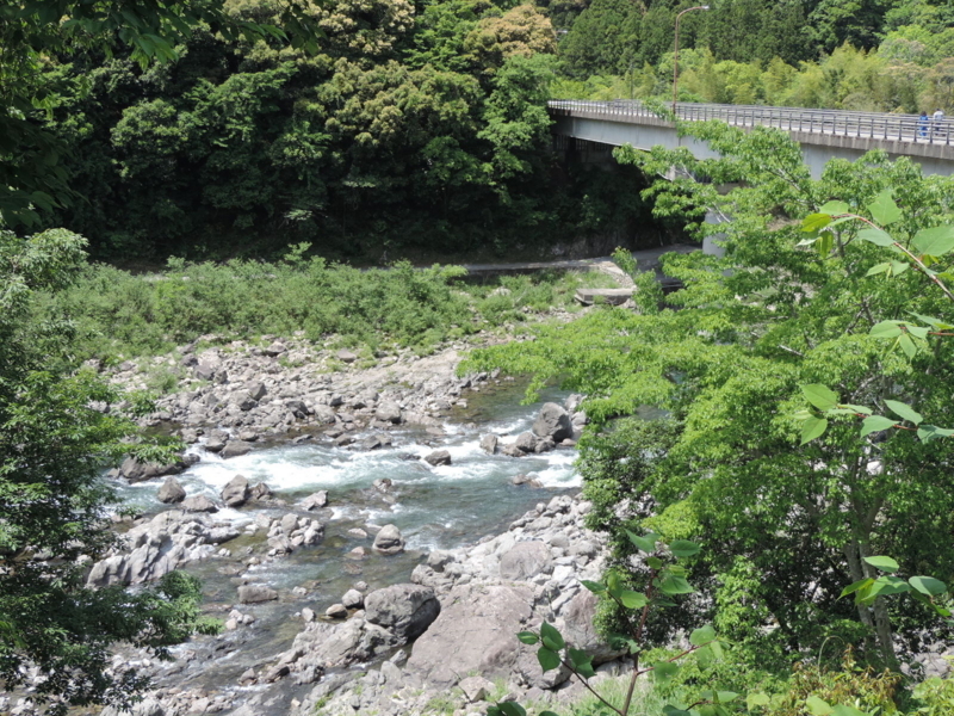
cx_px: 477
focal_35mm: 47
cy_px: 358
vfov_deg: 30.9
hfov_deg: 40.4
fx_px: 1295
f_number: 3.5
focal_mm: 8.3
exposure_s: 1/320
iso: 80
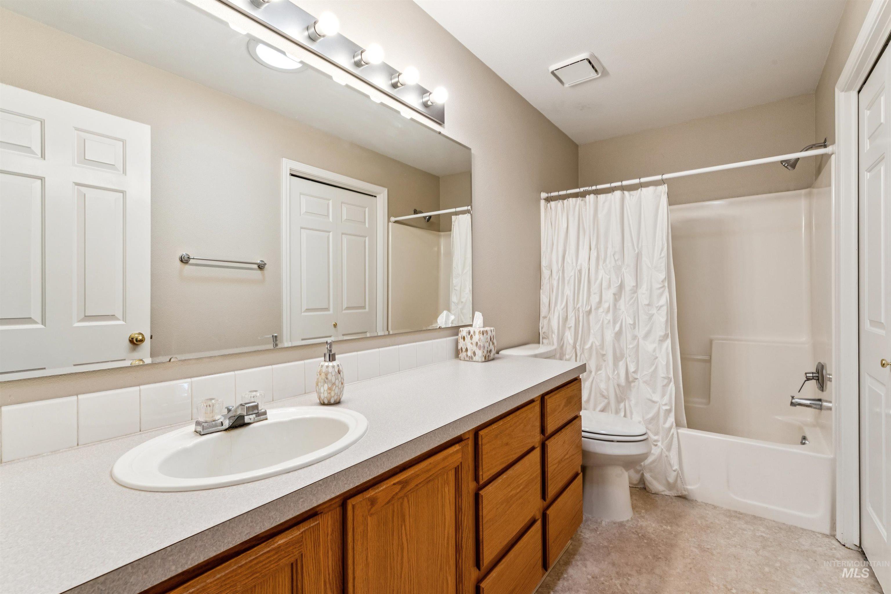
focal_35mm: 16
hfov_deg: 96.4
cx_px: 446
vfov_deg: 73.4
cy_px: 297
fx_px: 398
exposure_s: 1/10
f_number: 13
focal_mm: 16.1
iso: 400
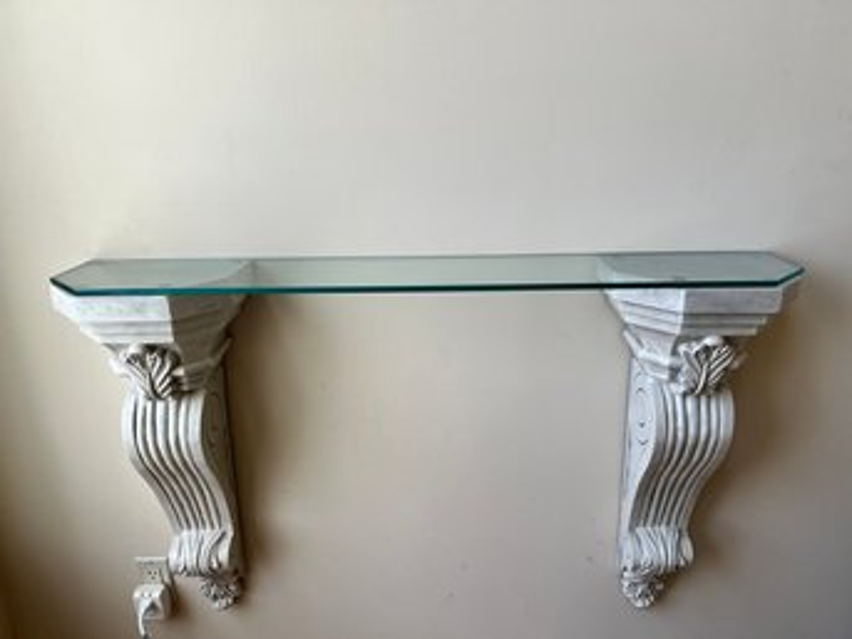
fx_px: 640
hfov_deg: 67.3
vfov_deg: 53.0
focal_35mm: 26
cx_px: 426
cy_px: 320
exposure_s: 1/290
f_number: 1.5
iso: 40
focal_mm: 5.7
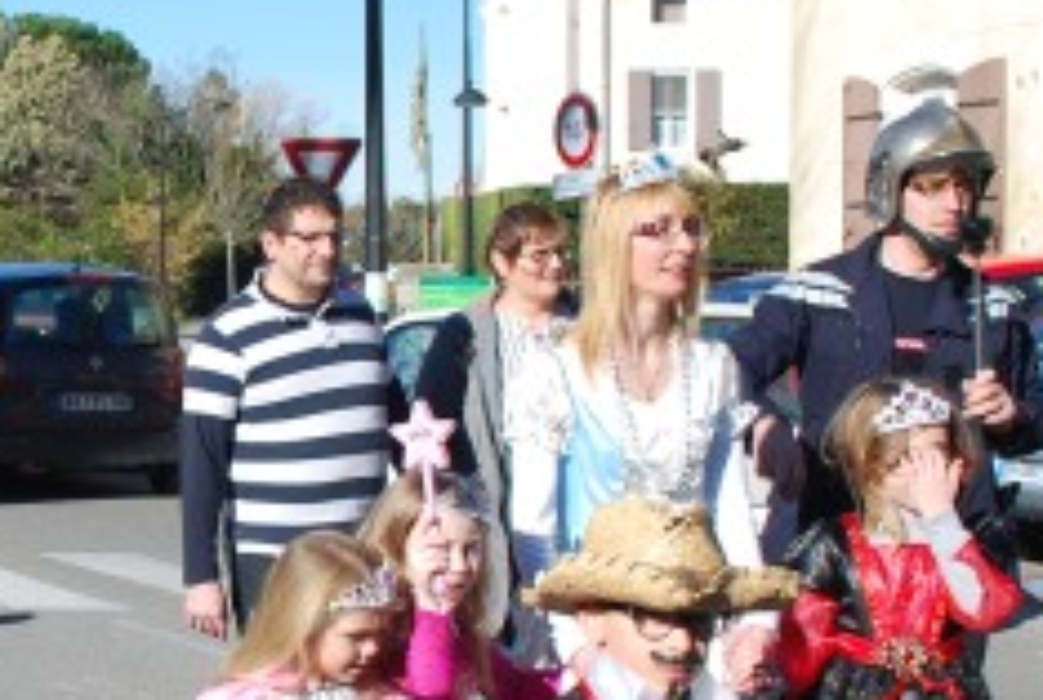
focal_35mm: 82
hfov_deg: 23.5
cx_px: -31
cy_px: 461
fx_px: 2380
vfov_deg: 16.7
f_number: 8
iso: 100
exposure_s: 1/250
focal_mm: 20
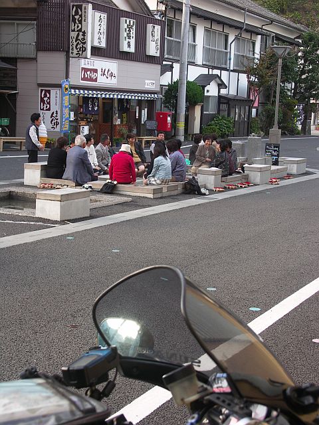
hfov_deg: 25.2
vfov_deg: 33.2
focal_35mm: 58
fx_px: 713
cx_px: 160
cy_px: 212
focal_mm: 15.1
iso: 100
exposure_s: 1/30
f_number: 3.2
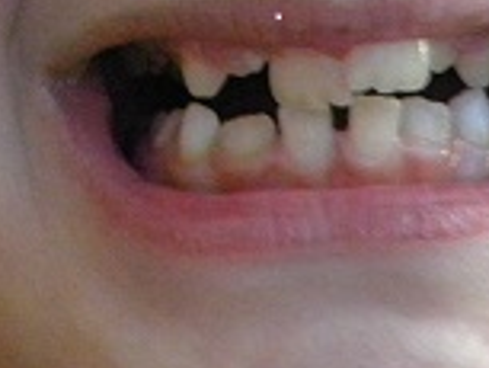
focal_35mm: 196
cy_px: 166
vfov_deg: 7.6
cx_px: 307
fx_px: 2771
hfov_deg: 10.1
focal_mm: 13.4
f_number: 4
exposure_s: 1/9.8
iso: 800
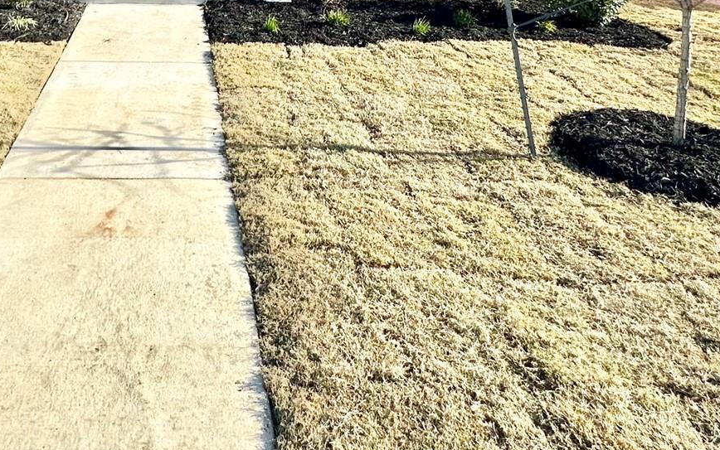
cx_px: 169
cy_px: -65
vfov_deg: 31.5
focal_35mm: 35
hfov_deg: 52.6
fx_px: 687
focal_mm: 2.22
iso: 40
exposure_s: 1/988
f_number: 2.2
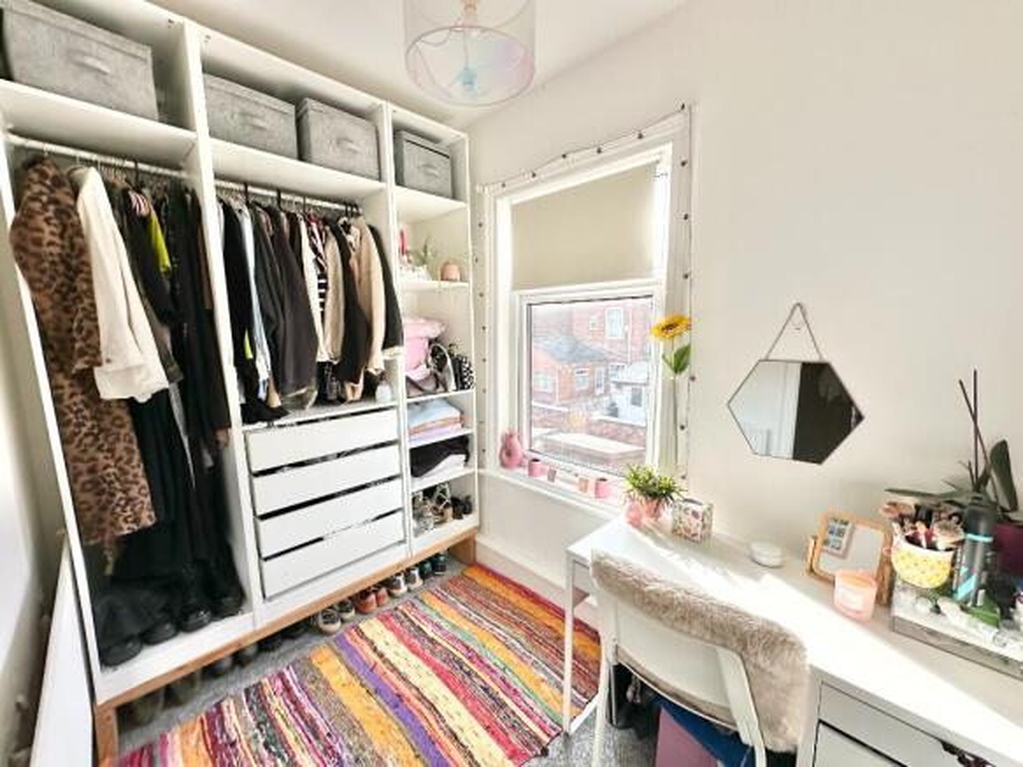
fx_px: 414
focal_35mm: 14
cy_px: 384
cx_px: 512
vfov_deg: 85.7
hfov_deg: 102.1
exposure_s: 1/216
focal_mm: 2.22
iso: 40
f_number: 2.2
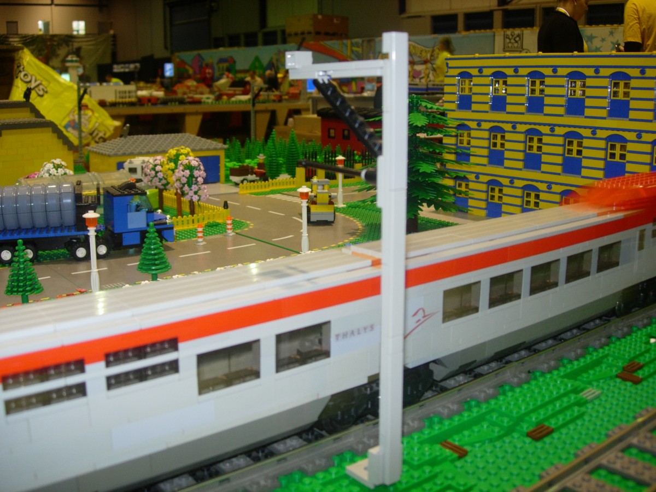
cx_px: 328
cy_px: 246
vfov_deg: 37.7
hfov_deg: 49.0
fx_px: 720
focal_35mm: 38
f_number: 2.8
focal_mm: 7.8
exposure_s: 1/16
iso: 79
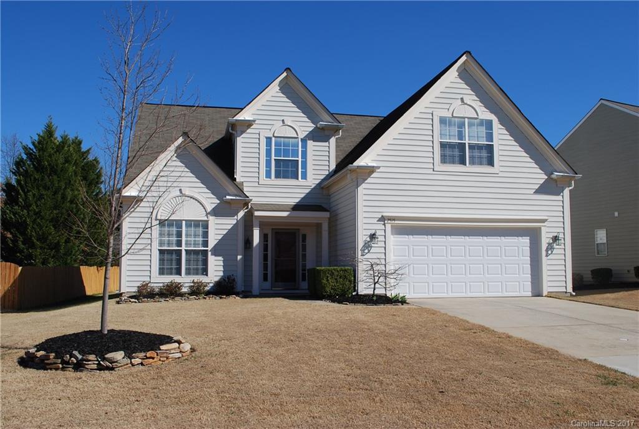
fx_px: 587
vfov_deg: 40.1
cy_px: 214
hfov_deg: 57.1
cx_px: 320
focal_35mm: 33
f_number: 9
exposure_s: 1/320
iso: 100
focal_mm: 22
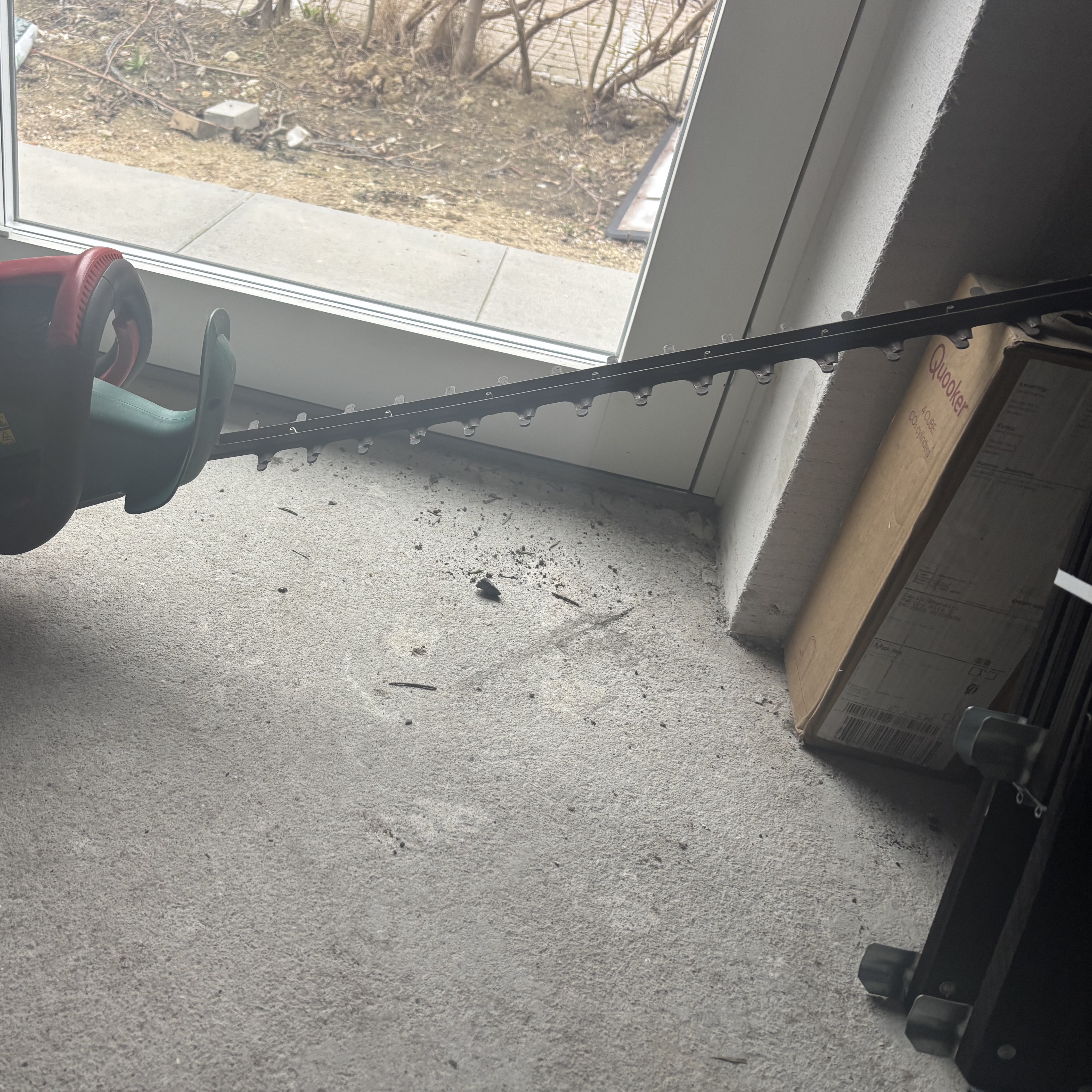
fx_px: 1106
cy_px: 542
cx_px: 376
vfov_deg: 52.5
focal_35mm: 31
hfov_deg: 51.7
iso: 80
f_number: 1.6
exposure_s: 1/60
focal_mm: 5.96
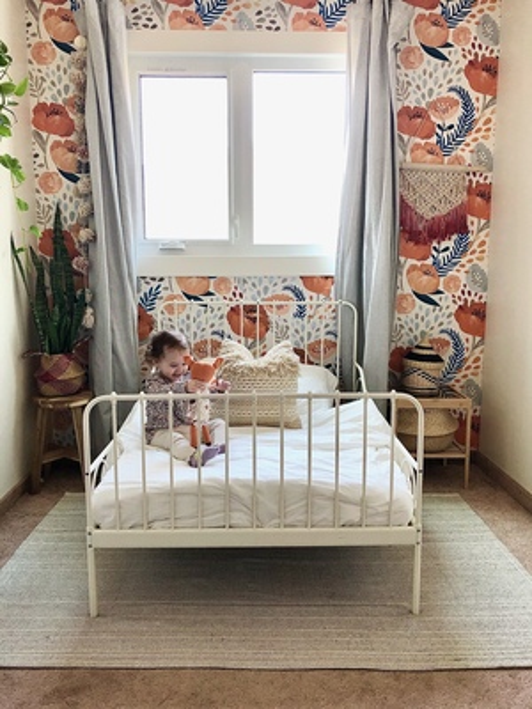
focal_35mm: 28
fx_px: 574
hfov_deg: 49.7
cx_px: 266
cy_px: 354
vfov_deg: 63.4
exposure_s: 1/30
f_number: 1.8
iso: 40
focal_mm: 4
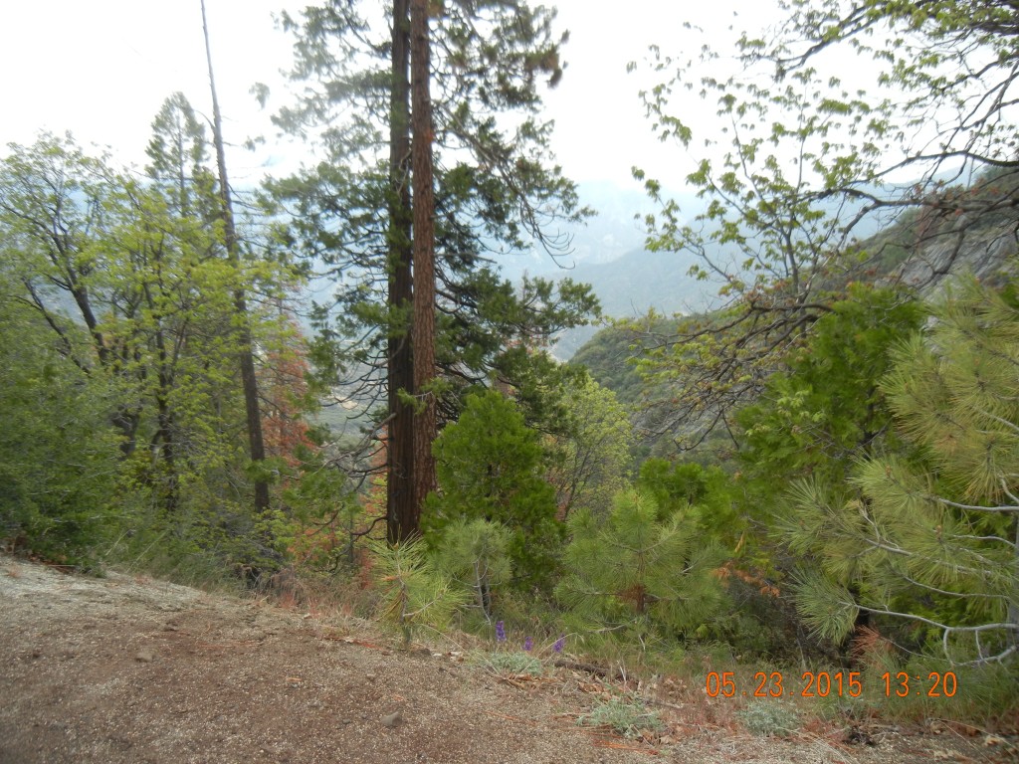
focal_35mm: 30
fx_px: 883
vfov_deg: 46.8
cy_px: 382
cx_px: 510
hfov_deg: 60.0
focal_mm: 5.4
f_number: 3.5
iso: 160
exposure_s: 1/385
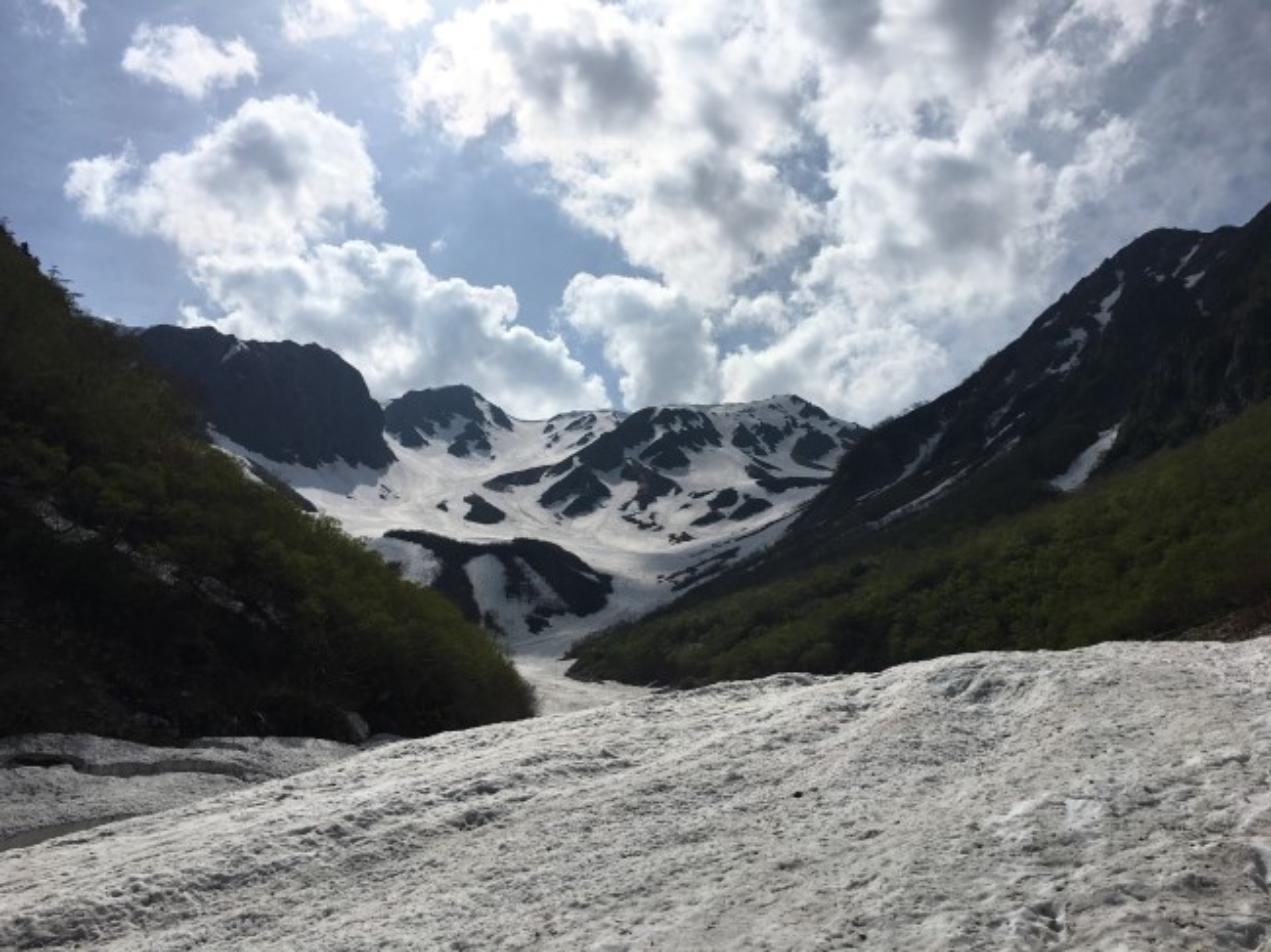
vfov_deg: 48.2
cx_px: 636
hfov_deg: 61.7
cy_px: 476
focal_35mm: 29
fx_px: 1064
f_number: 2.2
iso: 25
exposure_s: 1/8547
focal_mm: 4.15
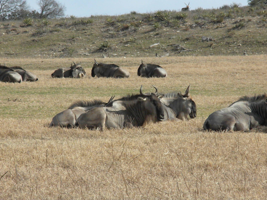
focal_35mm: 260
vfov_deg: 5.7
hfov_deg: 7.6
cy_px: 100
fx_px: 2005
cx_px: 134
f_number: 14
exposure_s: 1/449
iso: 640
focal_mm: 46.2
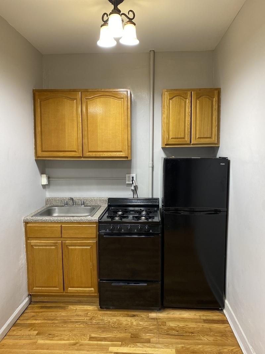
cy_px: 177
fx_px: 265
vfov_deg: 67.3
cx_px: 132
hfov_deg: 53.1
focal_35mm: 26
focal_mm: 4.25
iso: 100
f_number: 1.8
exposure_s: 1/60
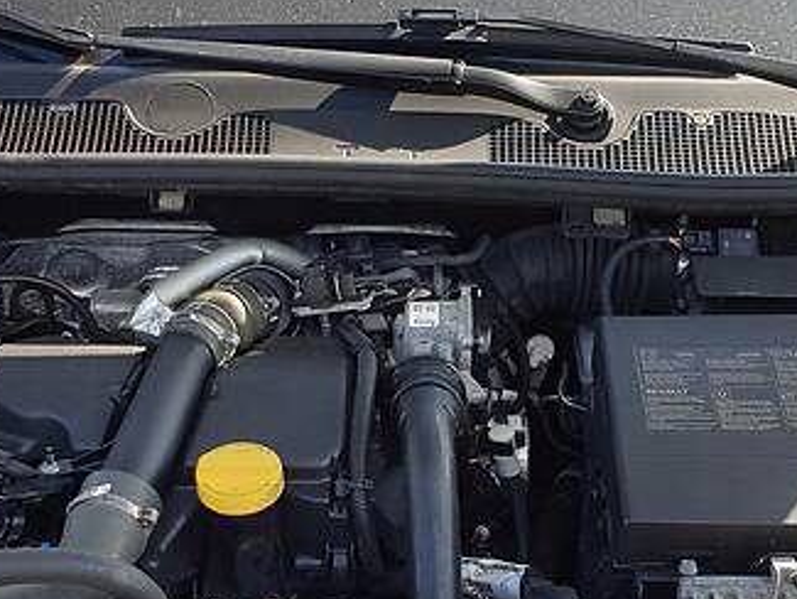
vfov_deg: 22.6
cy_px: 484
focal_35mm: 64
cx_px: 395
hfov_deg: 30.3
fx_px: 1474
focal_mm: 4.3
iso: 50
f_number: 2.4
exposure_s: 1/370
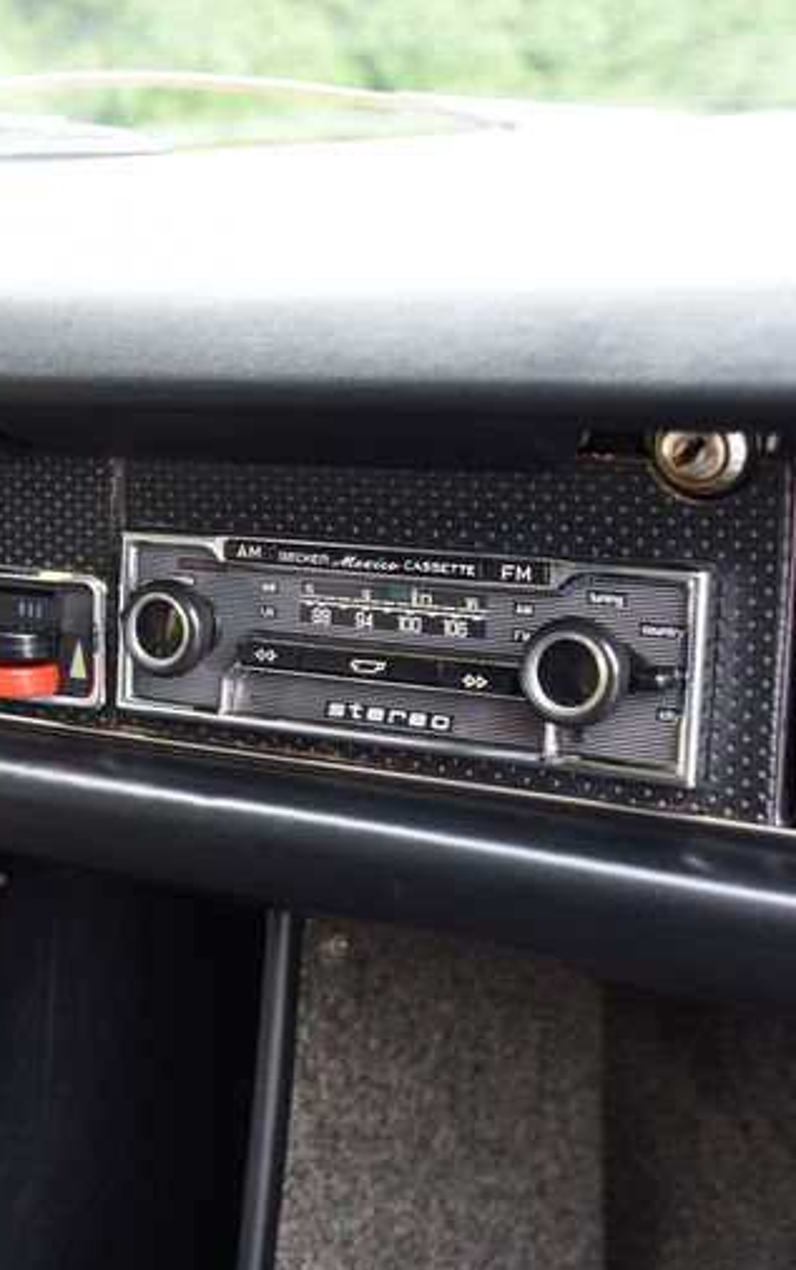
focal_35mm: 68
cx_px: 93
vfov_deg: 30.2
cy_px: 638
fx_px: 2356
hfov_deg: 18.9
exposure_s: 1/250
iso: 2000
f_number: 7.1
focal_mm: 44
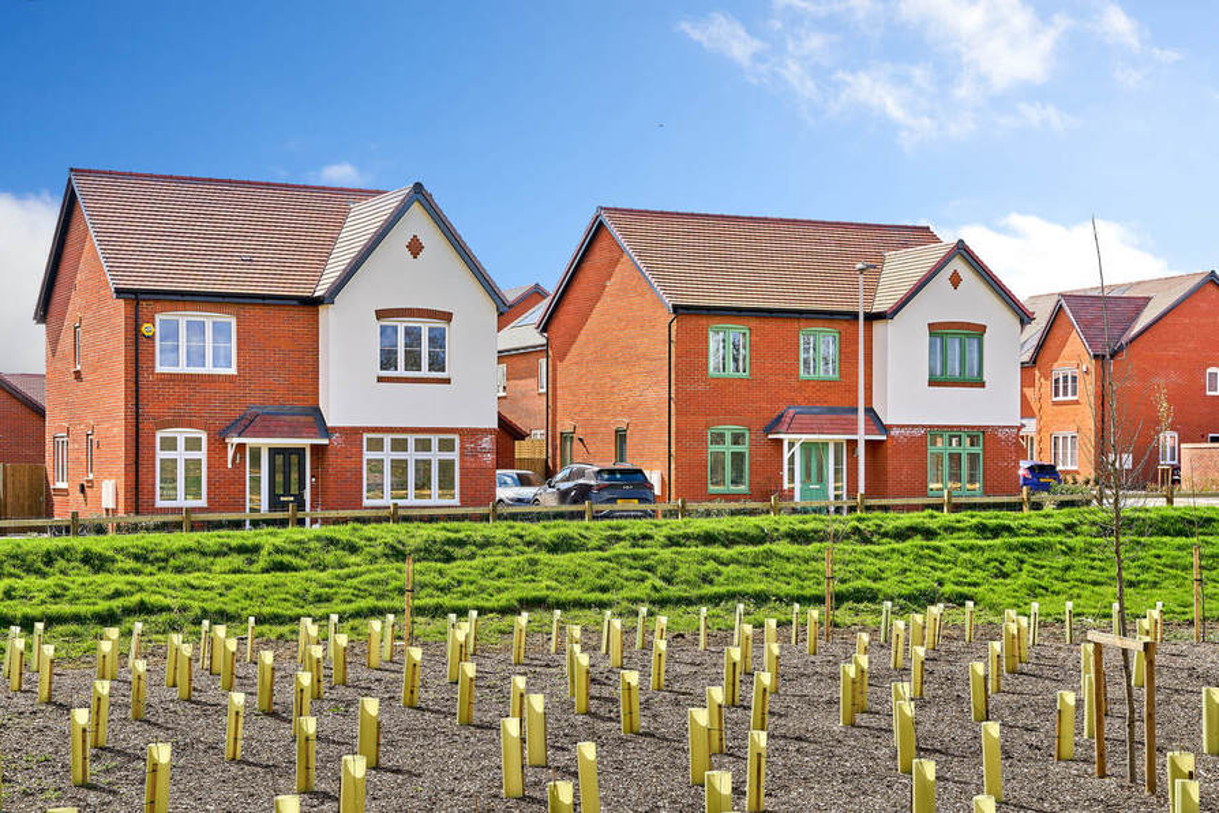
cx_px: 610
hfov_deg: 33.4
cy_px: 406
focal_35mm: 60
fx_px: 2032
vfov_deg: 22.6
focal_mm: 60
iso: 100
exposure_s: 1/50
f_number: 10
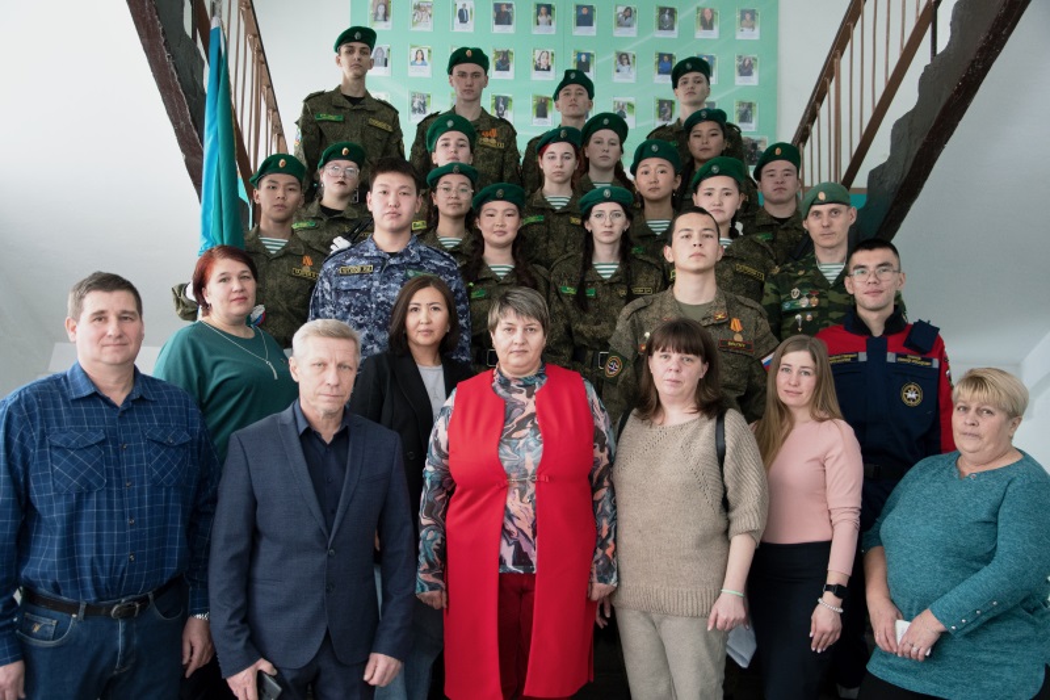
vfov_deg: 34.2
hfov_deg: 49.6
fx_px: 1137
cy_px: 350
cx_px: 525
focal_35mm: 39
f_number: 4
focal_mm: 26
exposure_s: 1/40
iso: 1600
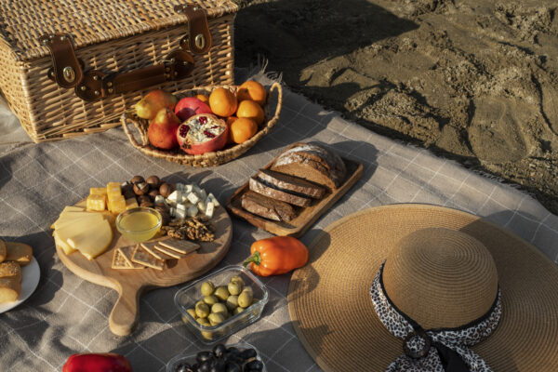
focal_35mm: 50
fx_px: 775
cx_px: 279
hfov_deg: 39.6
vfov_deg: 27.0
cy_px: 186
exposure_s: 1/100
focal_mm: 50
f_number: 6.3
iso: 160
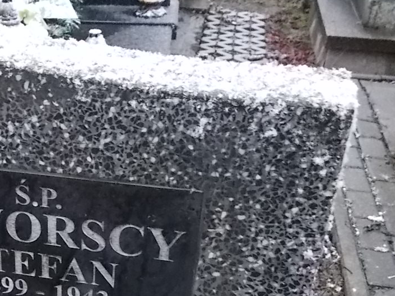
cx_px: 50
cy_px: 266
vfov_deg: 24.1
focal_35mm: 59
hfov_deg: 31.4
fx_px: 673
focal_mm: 4.6
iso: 400
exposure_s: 1/40
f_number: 3.2
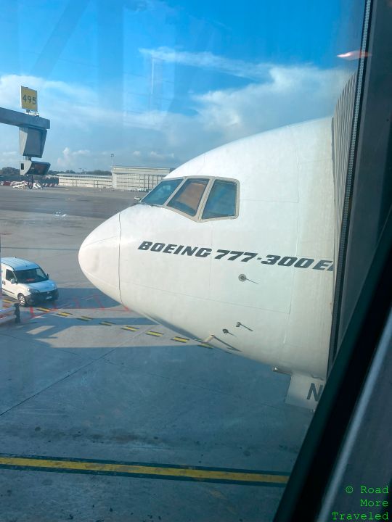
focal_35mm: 26
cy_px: 261
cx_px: 196
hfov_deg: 53.1
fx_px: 393
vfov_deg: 67.3
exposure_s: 1/949
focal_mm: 4.25
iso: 32
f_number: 1.8
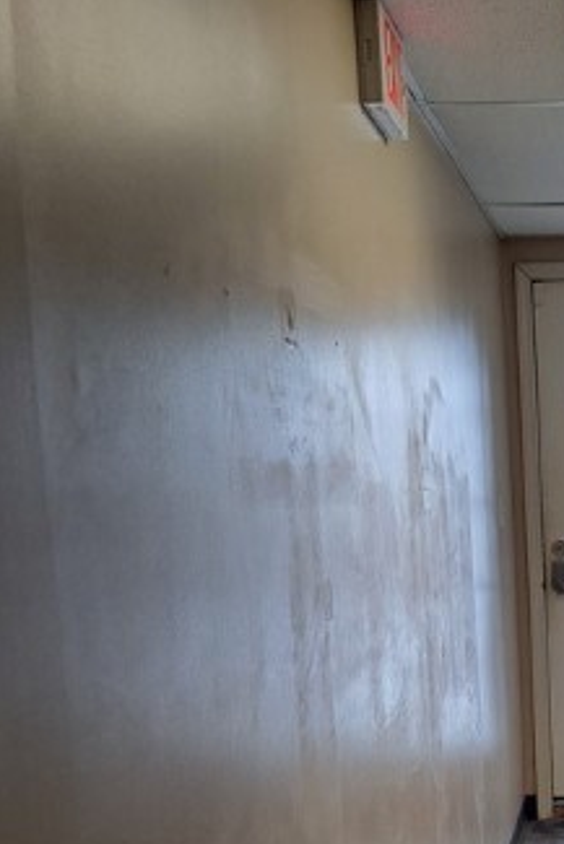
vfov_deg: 33.1
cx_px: 621
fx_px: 1385
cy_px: 657
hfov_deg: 21.8
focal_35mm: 59
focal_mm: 5.23
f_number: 1.8
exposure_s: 1/120
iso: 50
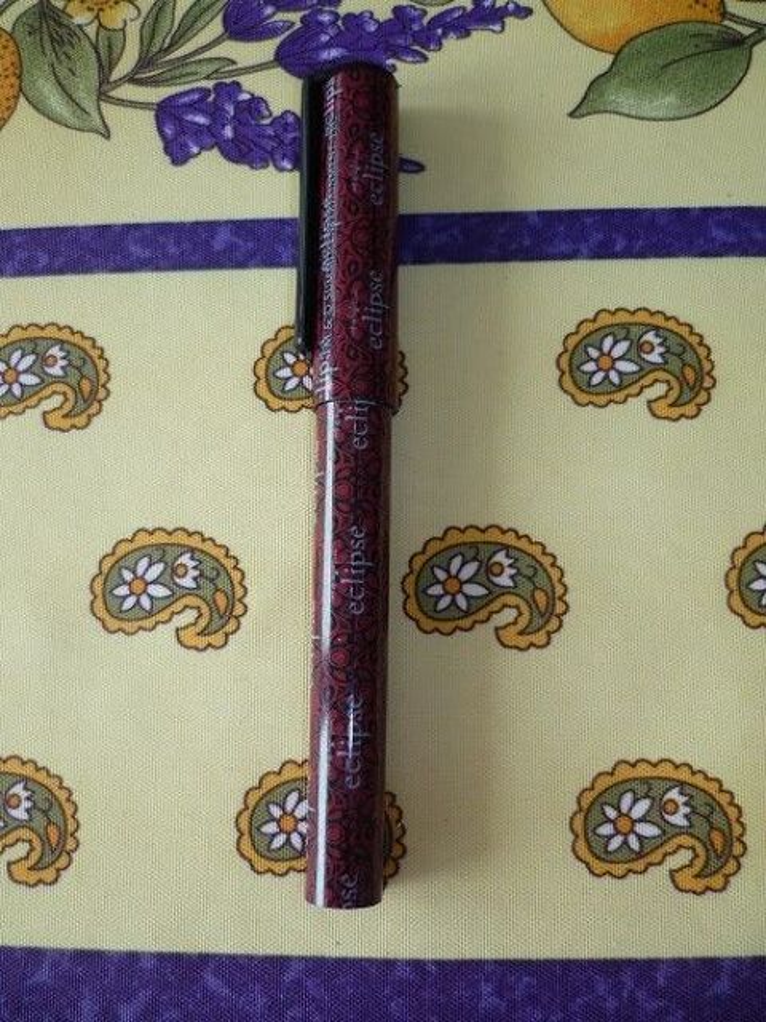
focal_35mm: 28
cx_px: 383
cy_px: 511
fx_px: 826
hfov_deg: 49.7
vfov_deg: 63.4
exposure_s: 1/30
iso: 100
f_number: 2.8
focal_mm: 5
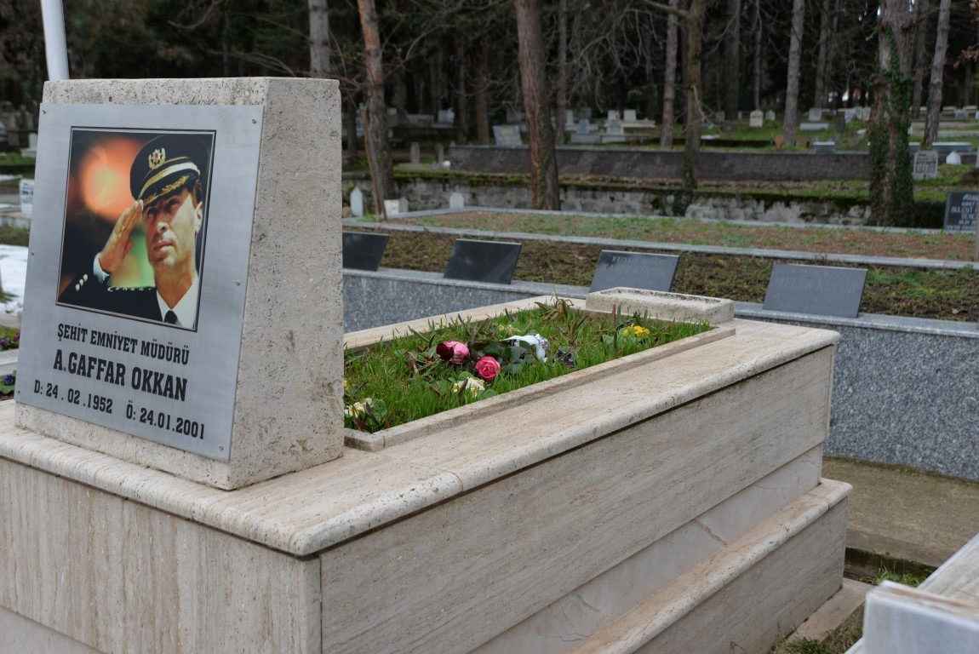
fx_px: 1088
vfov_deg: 33.4
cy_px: 327
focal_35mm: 40
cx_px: 490
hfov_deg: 48.4
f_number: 6.3
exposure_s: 1/160
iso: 200
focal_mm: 40
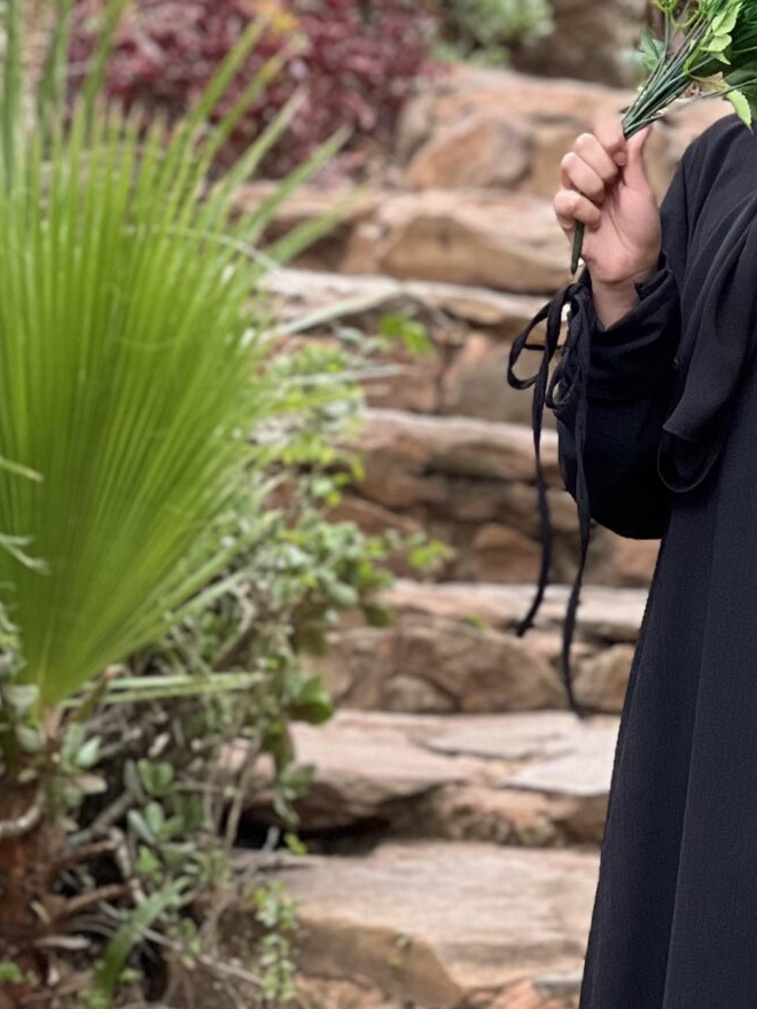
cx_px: 997
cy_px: 617
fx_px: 6531
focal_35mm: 224
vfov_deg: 8.8
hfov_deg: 6.6
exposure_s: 1/121
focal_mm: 9
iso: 160
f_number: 2.8
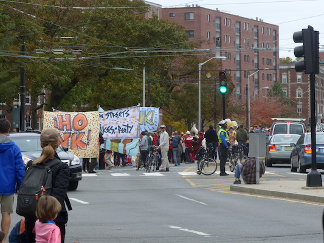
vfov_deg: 8.9
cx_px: 162
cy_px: 122
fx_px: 1563
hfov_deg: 11.8
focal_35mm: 167
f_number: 8
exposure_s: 1/100
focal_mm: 30.1
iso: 100
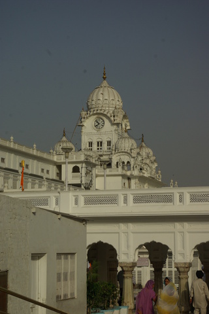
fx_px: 718
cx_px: 104
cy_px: 157
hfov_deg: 16.6
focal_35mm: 82
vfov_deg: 24.6
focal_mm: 55
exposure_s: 1/180
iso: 100
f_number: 9.5
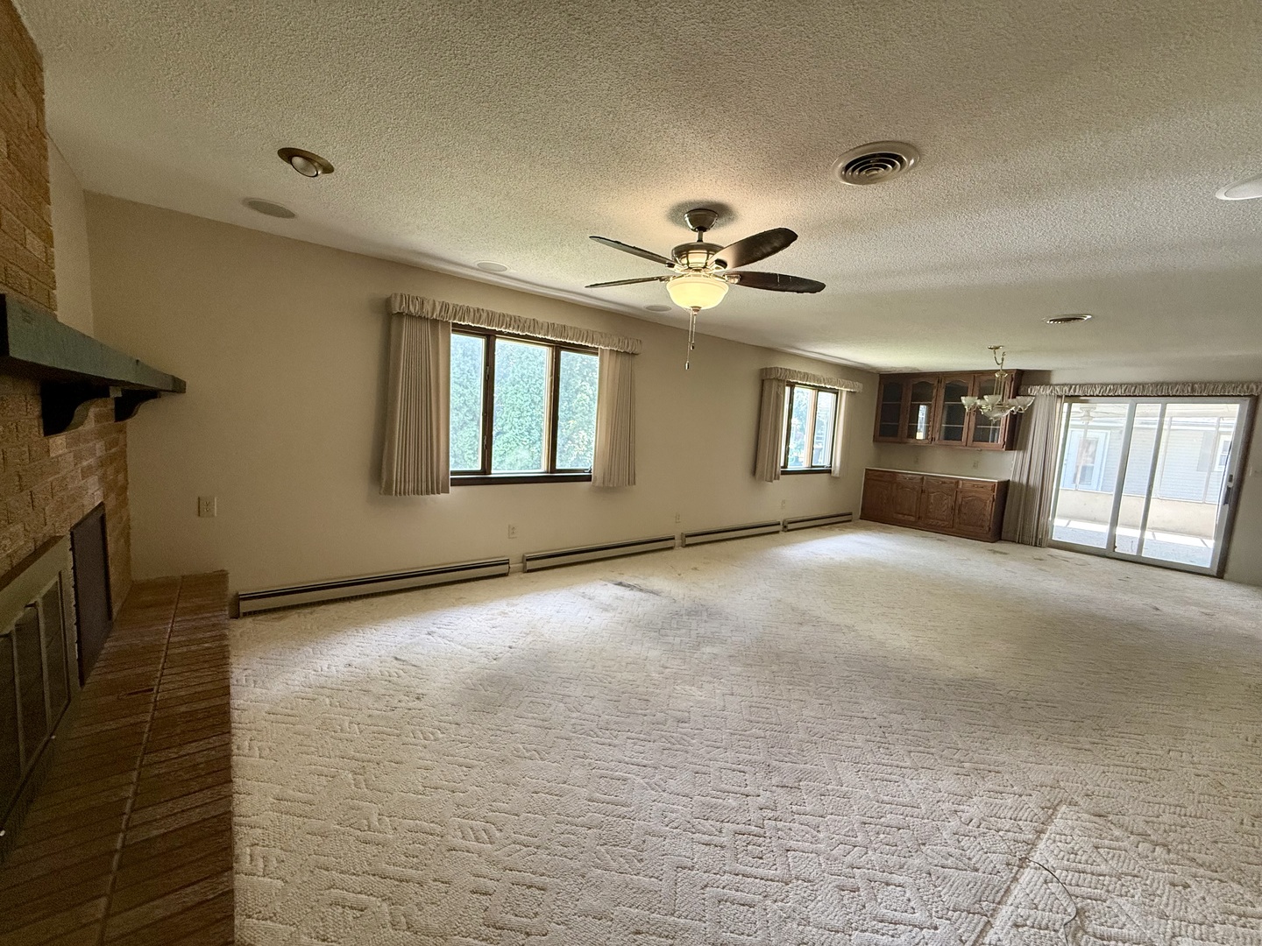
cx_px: 631
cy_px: 473
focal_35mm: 14
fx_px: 510
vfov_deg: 85.7
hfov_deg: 102.1
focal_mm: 2.22
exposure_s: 1/120
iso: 250
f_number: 2.2
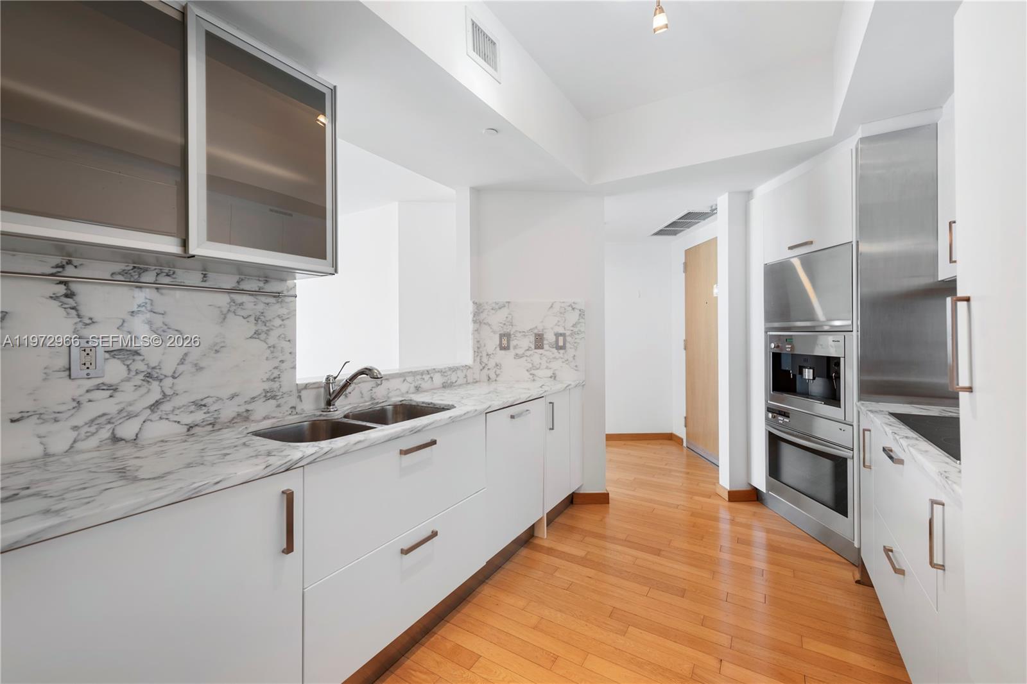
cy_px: 342
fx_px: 399
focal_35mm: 14
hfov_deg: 104.3
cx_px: 514
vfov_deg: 81.2
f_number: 8
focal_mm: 14
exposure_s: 1/5
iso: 100
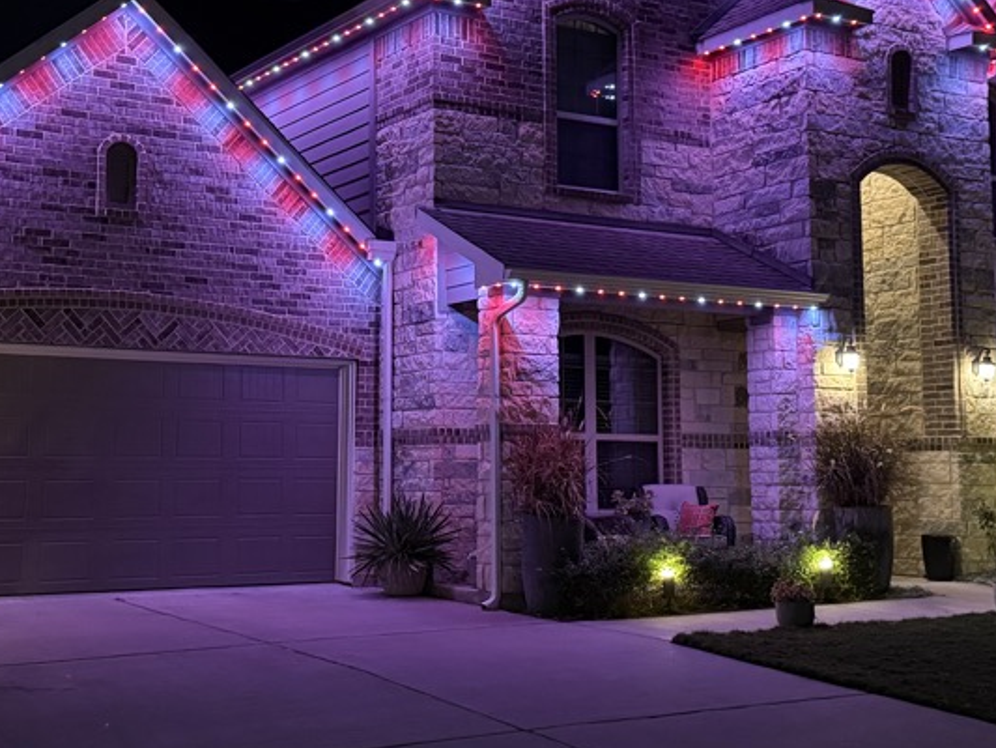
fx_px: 1554
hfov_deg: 35.5
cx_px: 437
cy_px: 295
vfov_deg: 27.0
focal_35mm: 54
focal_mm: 6.76
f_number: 1.78
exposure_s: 1/30
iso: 1250
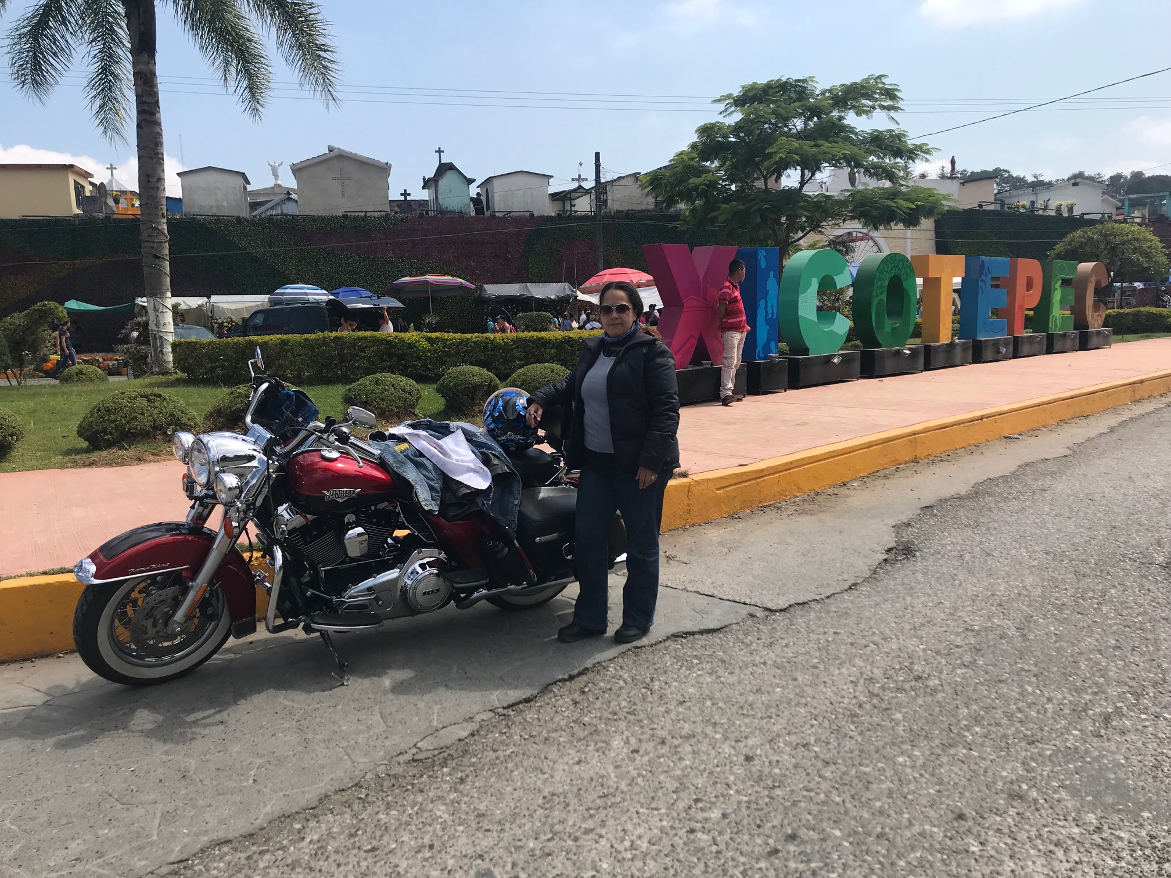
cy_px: 439
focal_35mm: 28
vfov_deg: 49.7
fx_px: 947
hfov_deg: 63.4
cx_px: 586
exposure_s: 1/2457
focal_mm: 3.99
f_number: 1.8
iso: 20
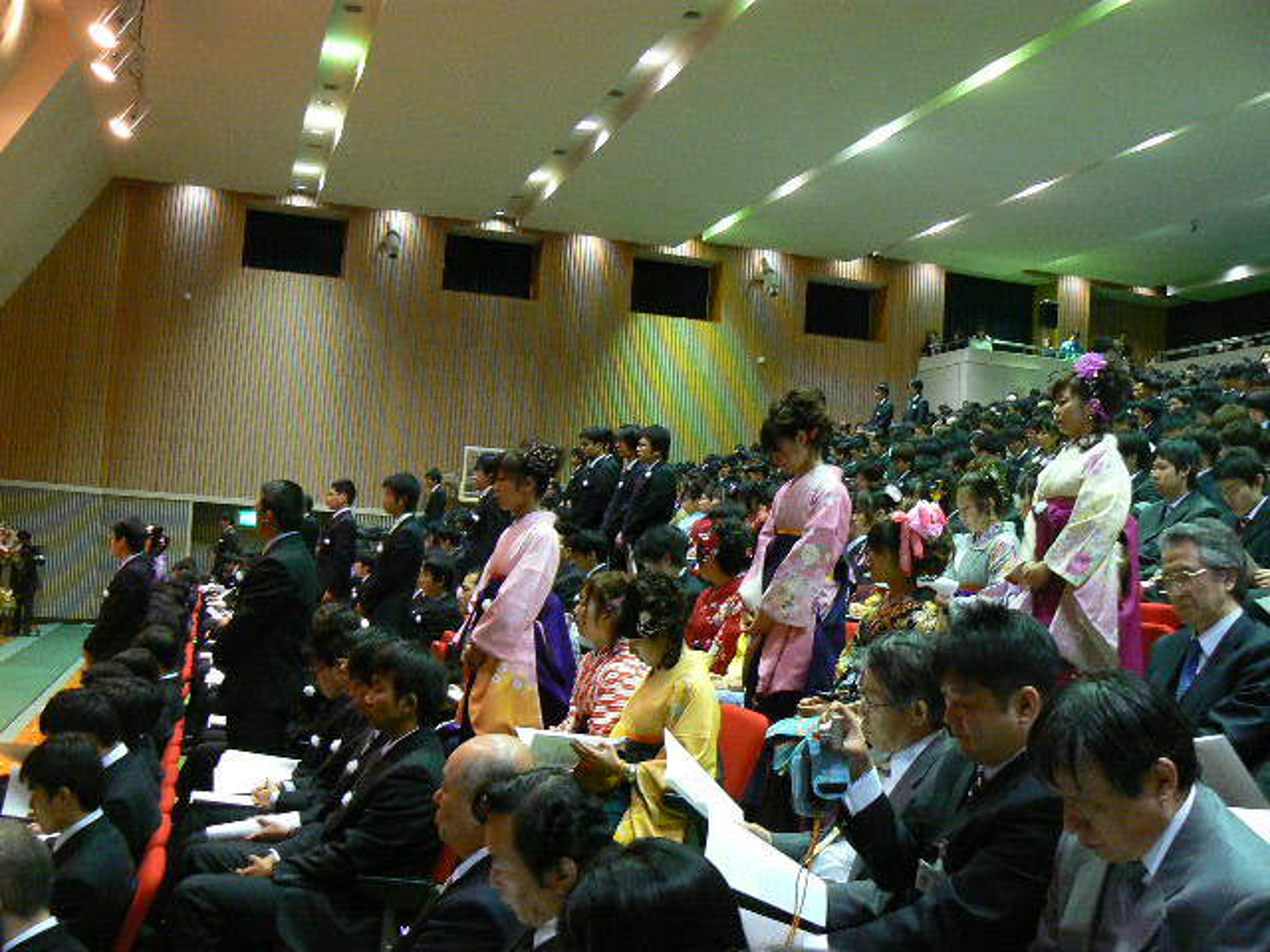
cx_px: 635
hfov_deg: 51.4
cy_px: 476
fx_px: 1321
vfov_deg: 39.7
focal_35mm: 36
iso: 200
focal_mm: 6
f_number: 2.8
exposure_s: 1/8
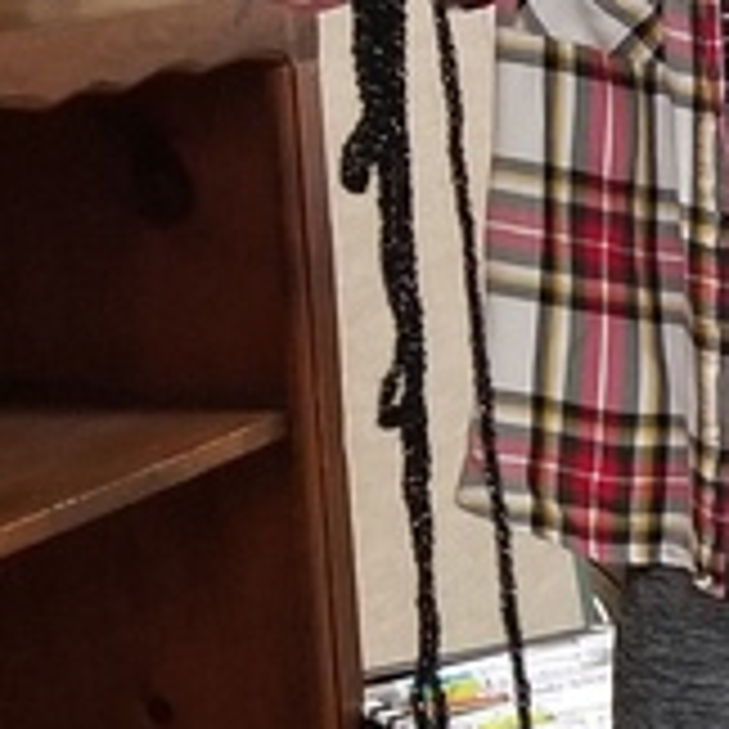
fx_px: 3455
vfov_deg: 12.0
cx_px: 1832
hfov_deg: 10.2
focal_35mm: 145
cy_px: 554
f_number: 1.7
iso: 200
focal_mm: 4.25
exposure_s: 1/30
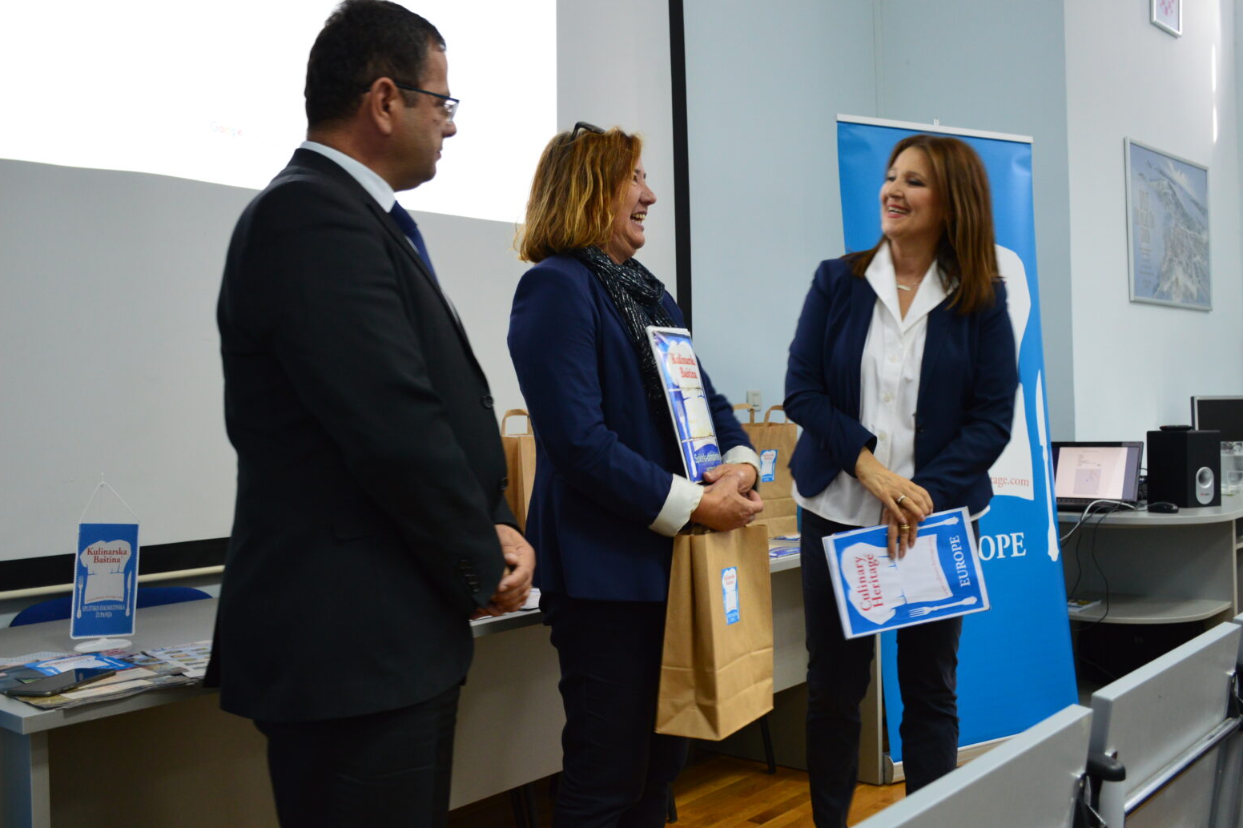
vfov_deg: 38.9
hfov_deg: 55.8
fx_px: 1174
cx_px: 619
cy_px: 418
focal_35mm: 34
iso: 800
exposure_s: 1/15
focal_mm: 22
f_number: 4.5
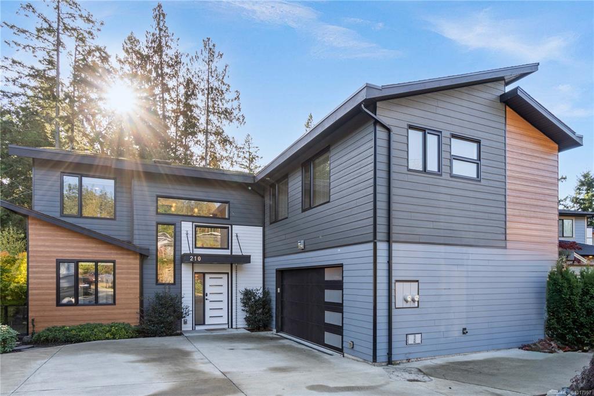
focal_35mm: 21
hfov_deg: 81.2
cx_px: 297
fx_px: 346
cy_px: 198
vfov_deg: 59.5
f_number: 11
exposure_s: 1/15
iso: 100
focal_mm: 14
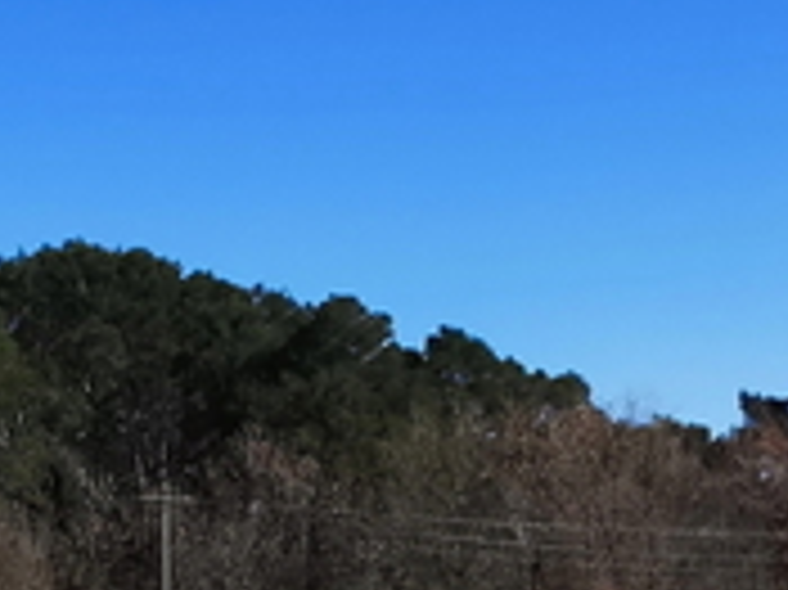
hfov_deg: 17.8
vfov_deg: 12.6
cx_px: 180
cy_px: 950
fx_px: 2502
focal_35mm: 110
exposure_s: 1/995
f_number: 2.2
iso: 50
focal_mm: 2.35
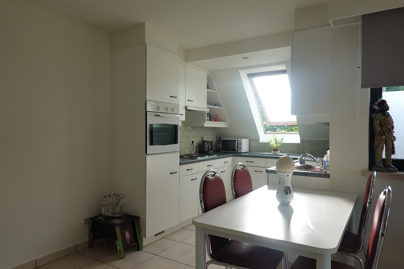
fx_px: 281
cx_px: 197
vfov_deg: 51.3
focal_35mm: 25
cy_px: 137
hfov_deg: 71.5
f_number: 3.2
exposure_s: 1/200
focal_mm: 9
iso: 125
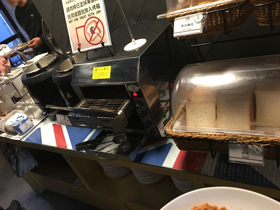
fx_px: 235
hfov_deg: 61.7
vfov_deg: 48.2
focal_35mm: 29
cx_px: 140
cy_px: 105
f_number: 2.2
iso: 80
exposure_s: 1/15
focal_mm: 4.15
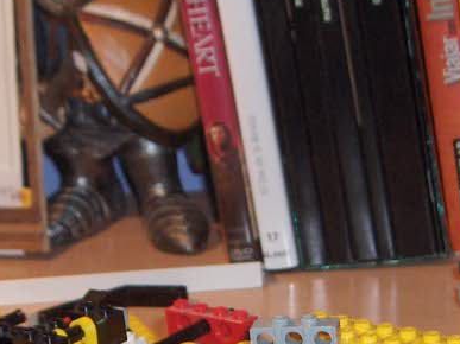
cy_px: 382
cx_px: 225
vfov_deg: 11.3
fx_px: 1714
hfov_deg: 15.3
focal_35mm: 129
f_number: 2.8
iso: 100
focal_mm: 8
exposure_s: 1/60
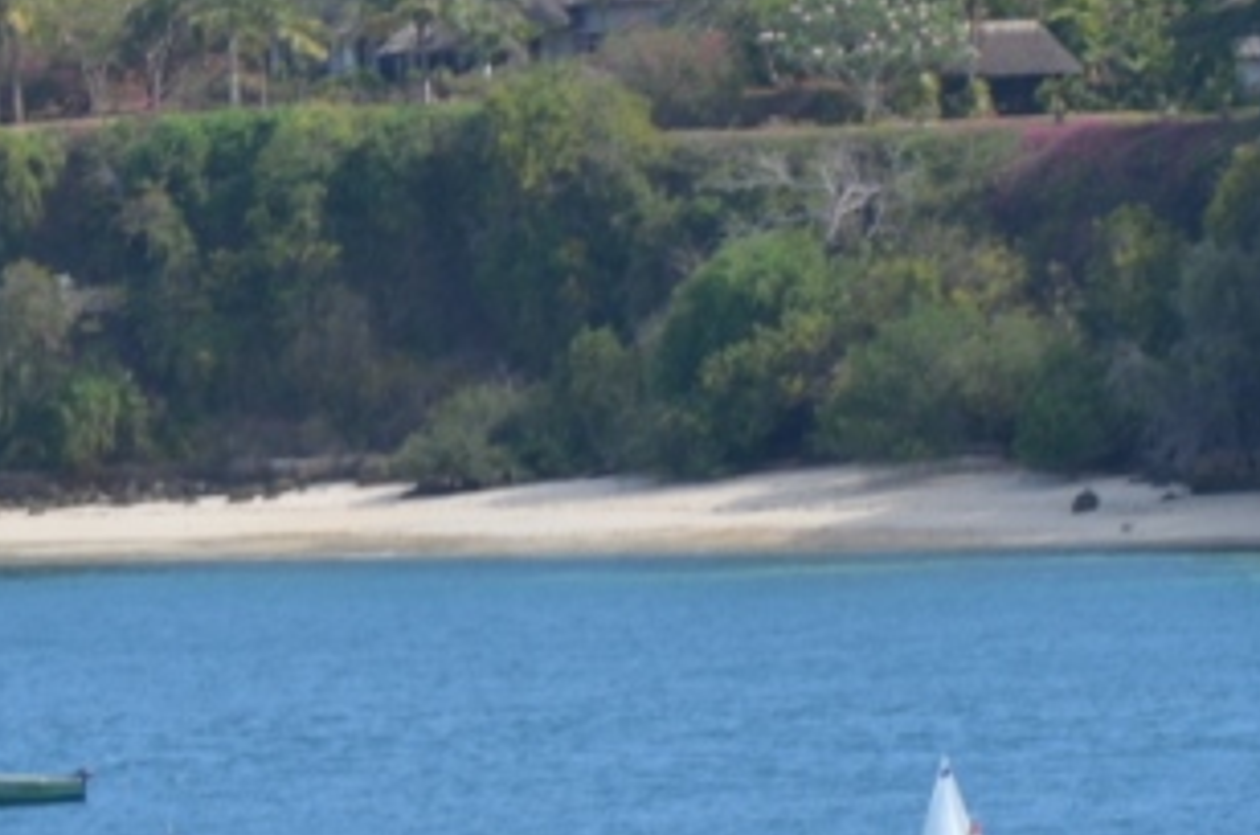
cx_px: 409
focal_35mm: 524
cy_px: 696
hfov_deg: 3.9
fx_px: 18290
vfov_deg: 2.6
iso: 140
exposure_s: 1/250
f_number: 8
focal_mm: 105
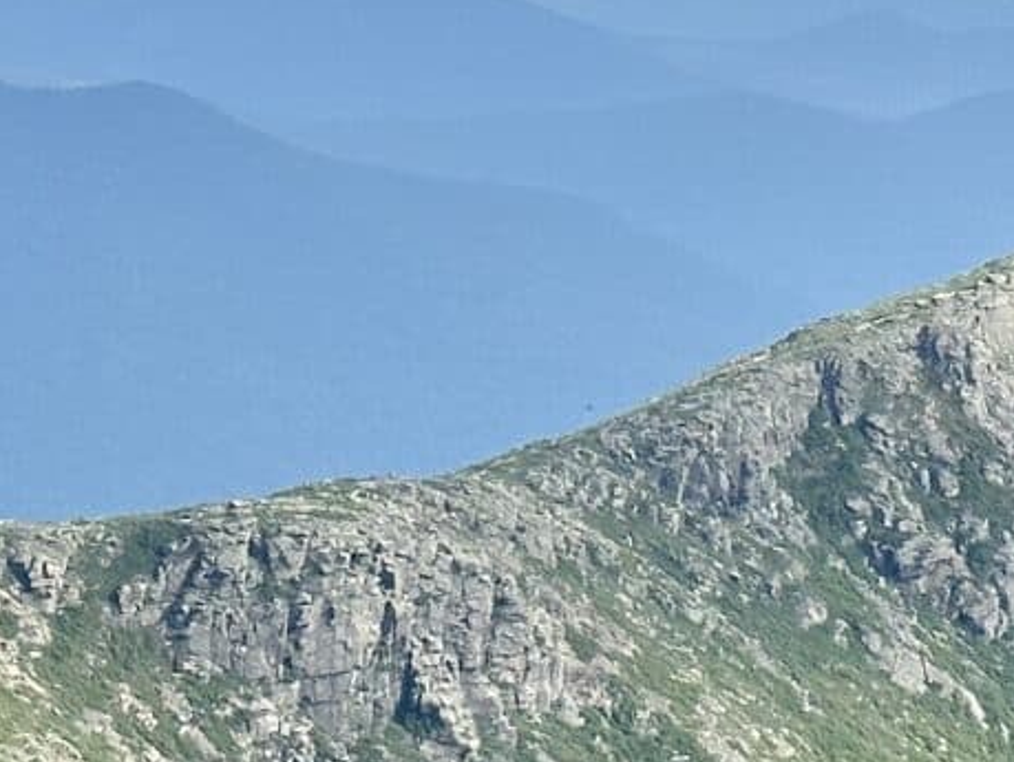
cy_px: 274
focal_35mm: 214
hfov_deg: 9.1
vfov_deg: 7.0
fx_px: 6274
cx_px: 1162
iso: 64
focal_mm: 6.86
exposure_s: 1/2252
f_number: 1.78
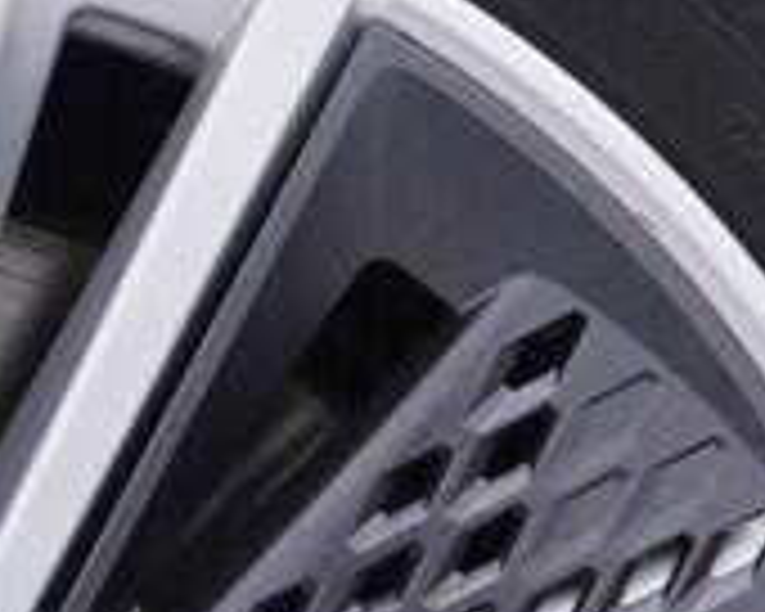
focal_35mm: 287
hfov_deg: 6.7
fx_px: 6498
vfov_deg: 5.4
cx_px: -220
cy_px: 608
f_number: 3.5
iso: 125
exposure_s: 1/60
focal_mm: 24
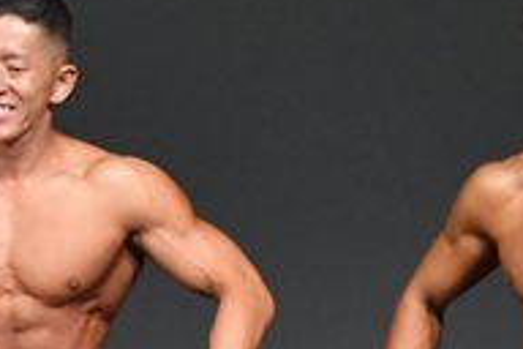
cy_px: 444
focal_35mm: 1271
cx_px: 75
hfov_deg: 1.6
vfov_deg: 1.1
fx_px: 18463
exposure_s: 1/400
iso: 4000
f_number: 5.6
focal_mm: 210
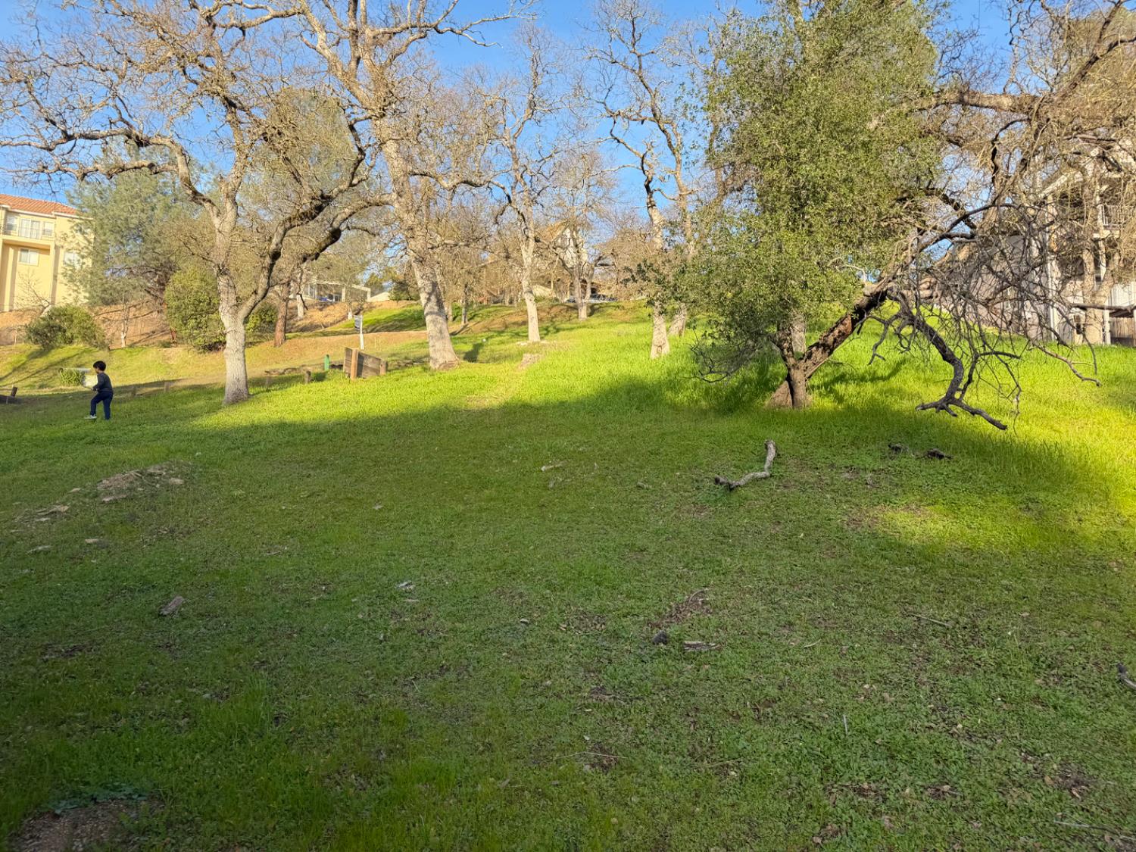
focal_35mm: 24
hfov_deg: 71.6
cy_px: 426
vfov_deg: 56.8
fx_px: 788
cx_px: 568
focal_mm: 6.76
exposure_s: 1/967
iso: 80
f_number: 1.78
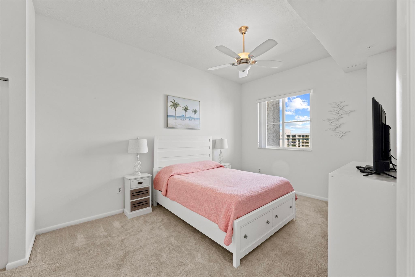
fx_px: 161
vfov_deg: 81.2
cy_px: 138
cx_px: 208
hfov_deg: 104.3
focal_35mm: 14
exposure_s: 1/13
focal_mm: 14
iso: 640
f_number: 8
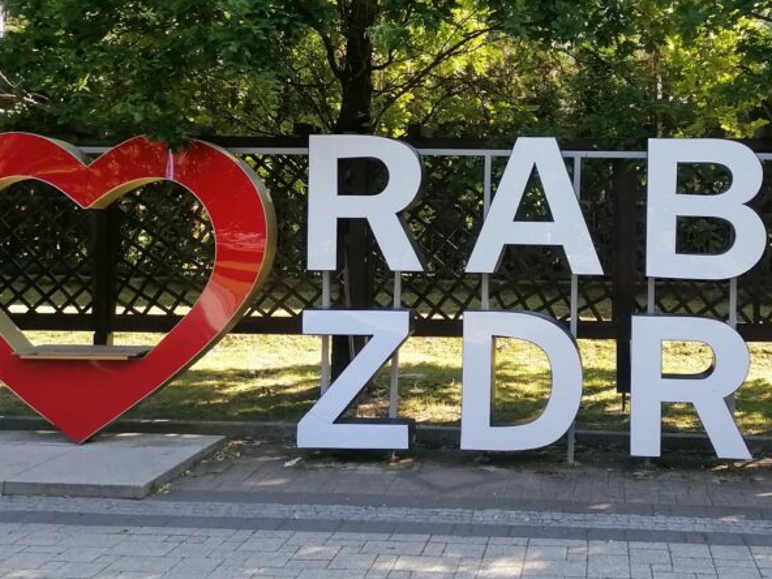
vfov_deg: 31.9
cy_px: 190
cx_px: 557
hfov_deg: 41.1
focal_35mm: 45
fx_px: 1004
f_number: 1.8
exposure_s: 1/512
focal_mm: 5.4
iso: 160
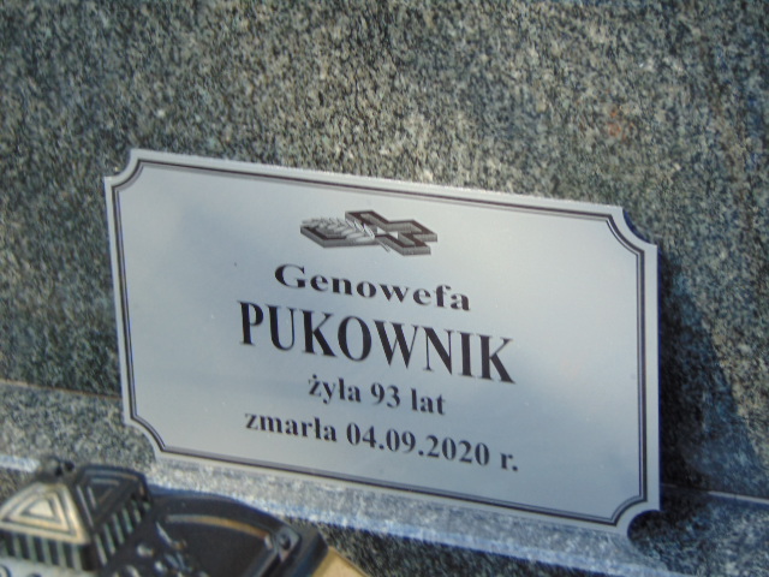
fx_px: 2955
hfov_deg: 14.8
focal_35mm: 133
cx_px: 384
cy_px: 288
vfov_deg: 11.1
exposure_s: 1/100
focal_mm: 23.9
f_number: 4
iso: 80
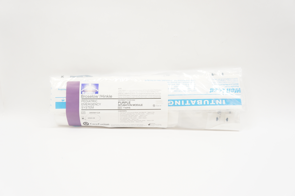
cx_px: 148
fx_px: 295
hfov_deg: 53.2
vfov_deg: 36.8
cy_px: 98
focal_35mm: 36
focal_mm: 24
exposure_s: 1/80
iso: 400
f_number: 4.5
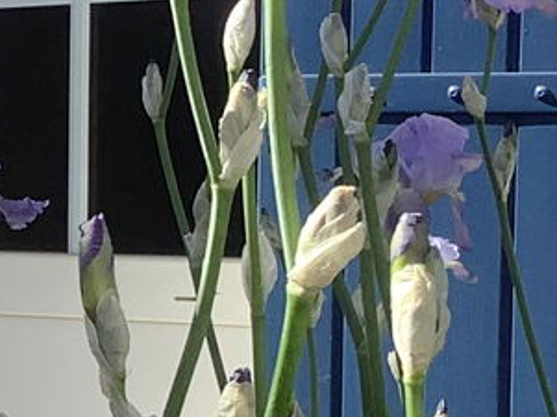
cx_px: -440
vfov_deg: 9.0
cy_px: 298
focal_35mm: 165
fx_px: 2652
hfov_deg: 11.2
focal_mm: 3.3
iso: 25
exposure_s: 1/586
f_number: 2.4
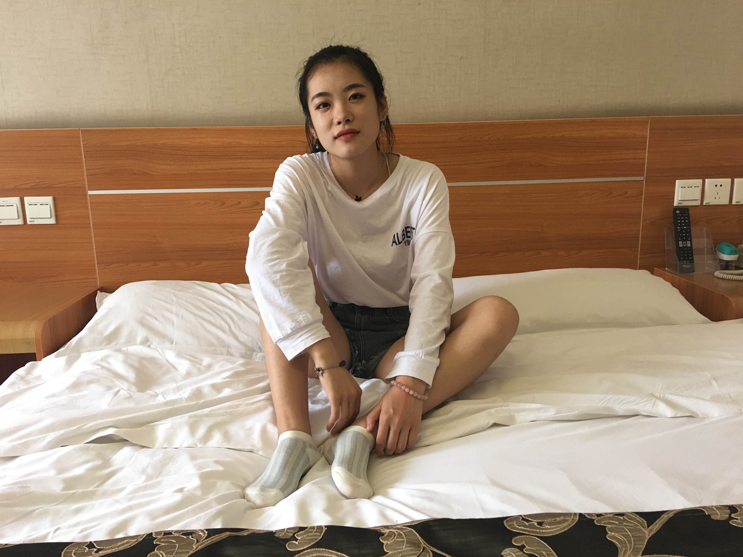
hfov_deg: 61.7
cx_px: 372
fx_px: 622
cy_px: 278
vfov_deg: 48.2
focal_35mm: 29
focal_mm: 4.15
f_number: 2.2
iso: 50
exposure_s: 1/17
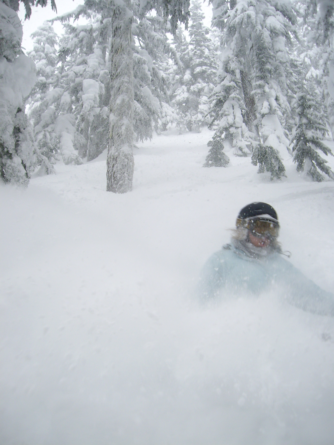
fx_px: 489
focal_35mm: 38
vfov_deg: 49.0
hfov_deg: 37.7
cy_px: 222
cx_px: 167
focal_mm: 6.2
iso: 100
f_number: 2.7
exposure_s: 1/250
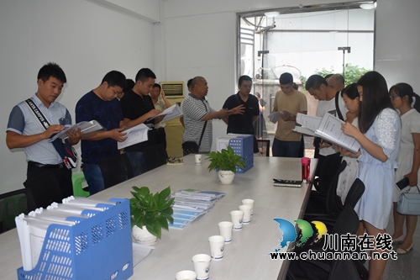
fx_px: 367
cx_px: 210
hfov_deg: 59.5
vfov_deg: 41.7
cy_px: 140
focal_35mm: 32
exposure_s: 1/100
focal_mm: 21
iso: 800
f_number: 5
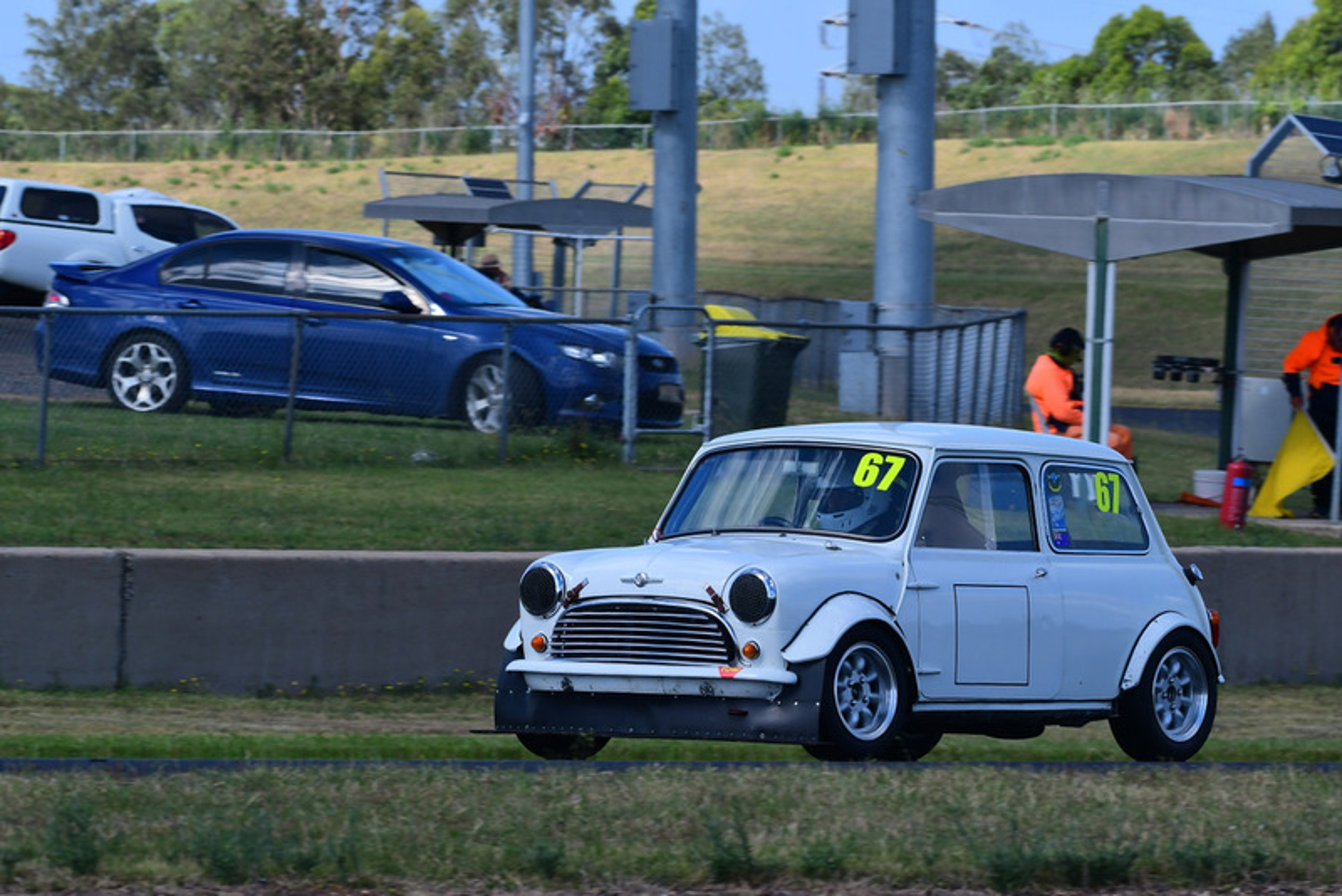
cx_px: 671
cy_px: 448
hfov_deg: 6.9
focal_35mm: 300
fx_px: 11187
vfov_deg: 4.6
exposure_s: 1/640
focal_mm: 200
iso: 500
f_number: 11
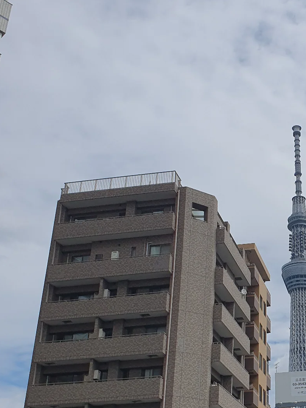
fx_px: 589
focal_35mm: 50
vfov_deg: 37.9
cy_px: 260
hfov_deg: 27.7
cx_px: 292
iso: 50
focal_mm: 4.32
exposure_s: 1/4752
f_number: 2.4
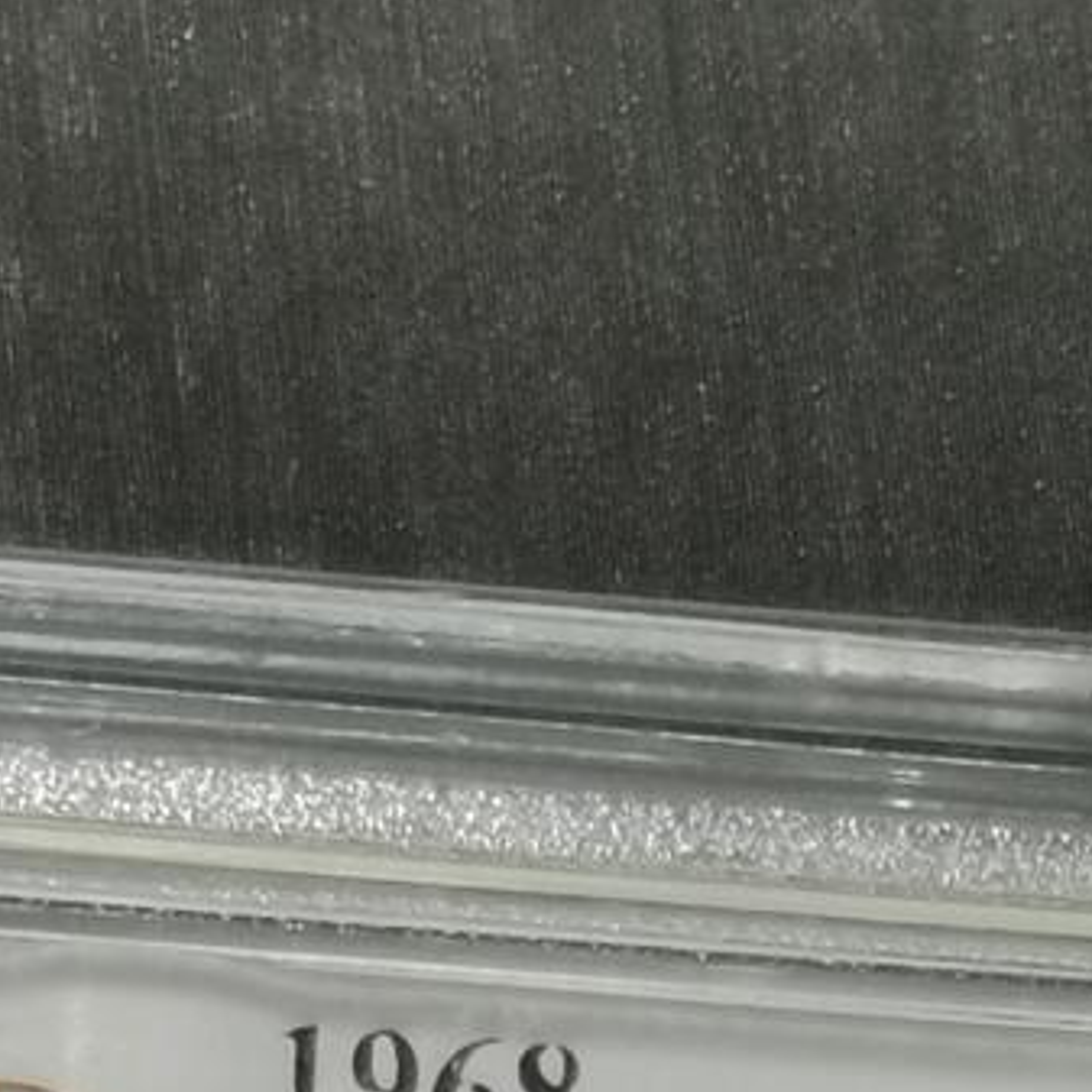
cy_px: 2489
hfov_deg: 5.8
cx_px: 862
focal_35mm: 302
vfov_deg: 5.6
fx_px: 10778
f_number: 1.8
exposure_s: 1/100
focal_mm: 5.58
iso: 80
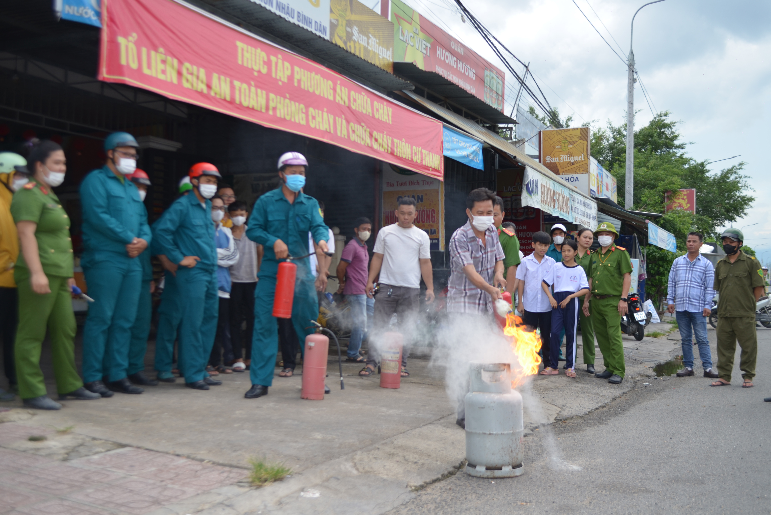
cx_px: 386
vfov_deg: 34.3
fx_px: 836
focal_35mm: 39
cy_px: 258
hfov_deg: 49.5
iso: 100
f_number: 4.5
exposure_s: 1/200
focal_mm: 26
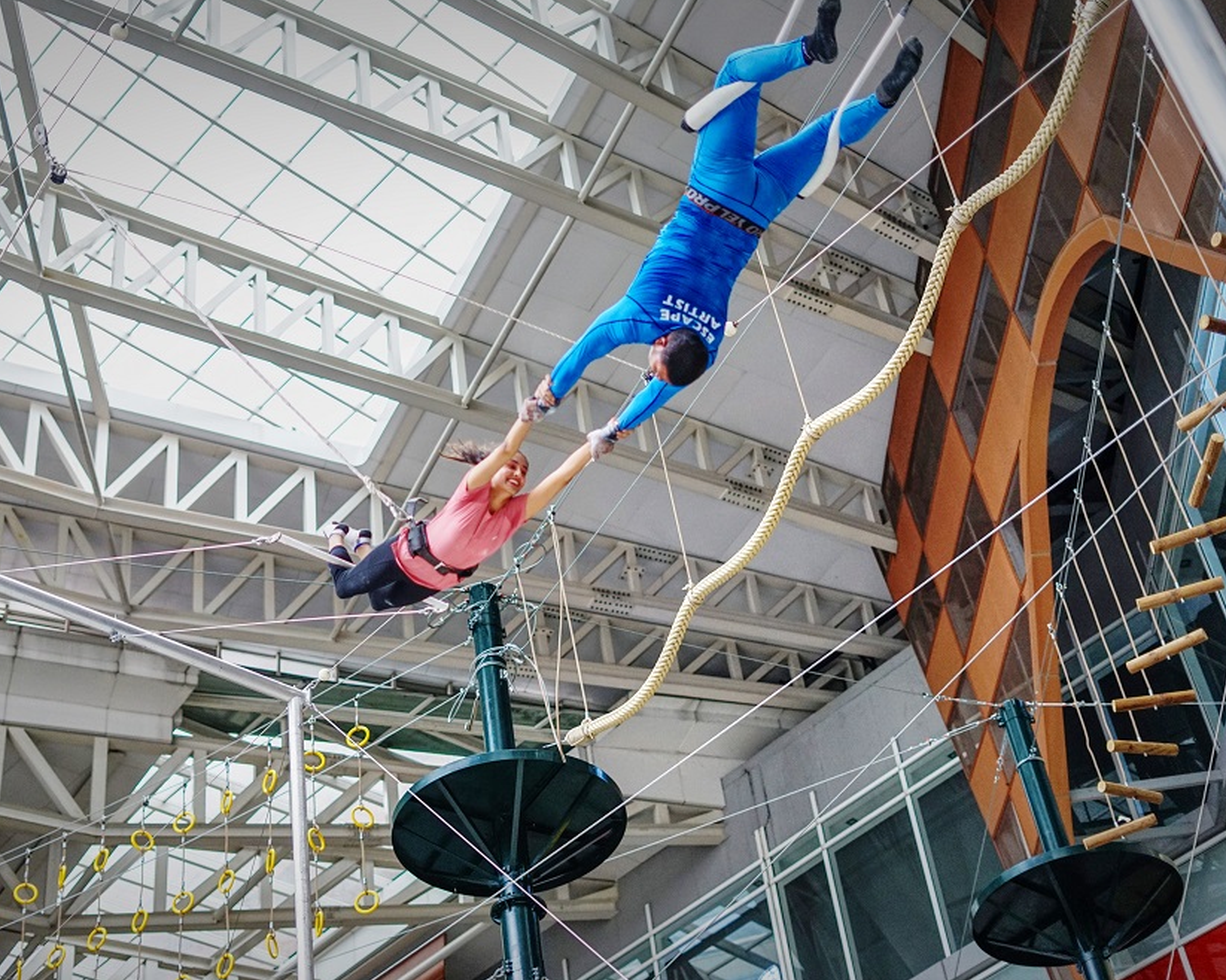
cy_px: 489
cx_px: 506
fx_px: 2068
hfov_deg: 32.9
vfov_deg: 26.7
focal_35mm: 57
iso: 1000
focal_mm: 50
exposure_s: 1/800
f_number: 2
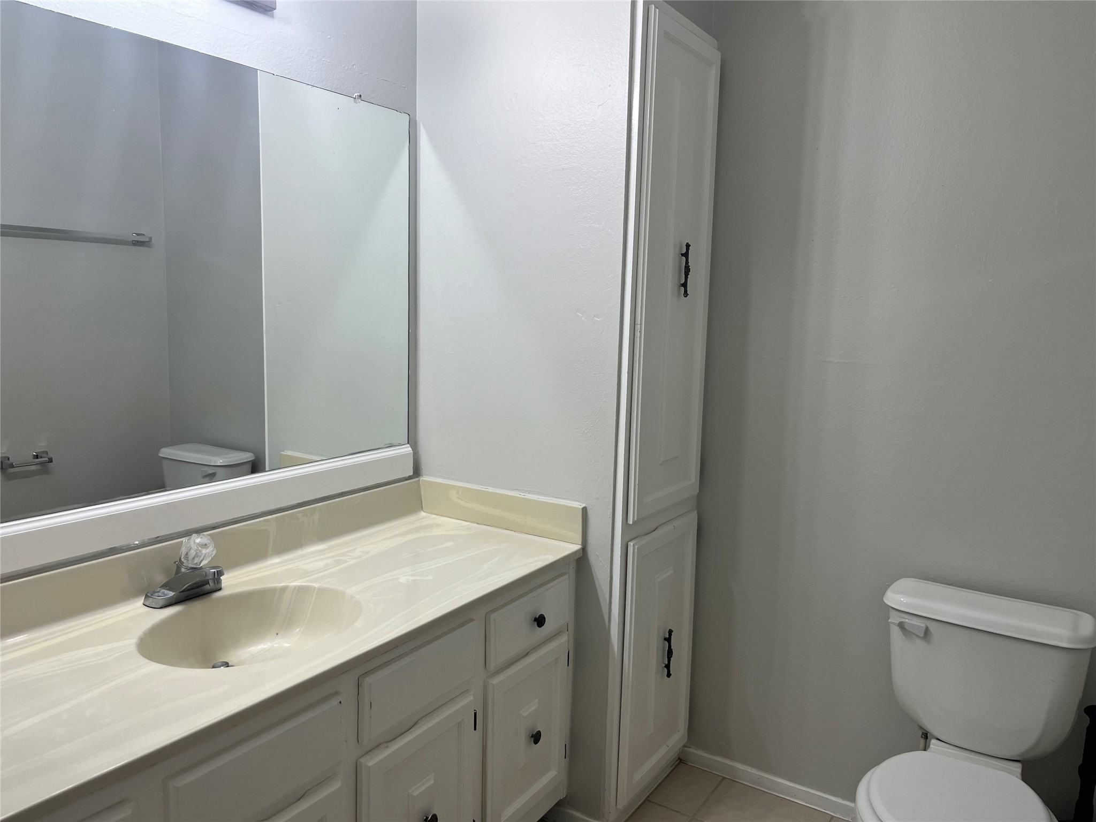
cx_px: 548
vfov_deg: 53.1
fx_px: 823
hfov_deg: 67.3
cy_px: 411
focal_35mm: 26
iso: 32
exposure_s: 1/147
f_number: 1.6
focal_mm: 5.1
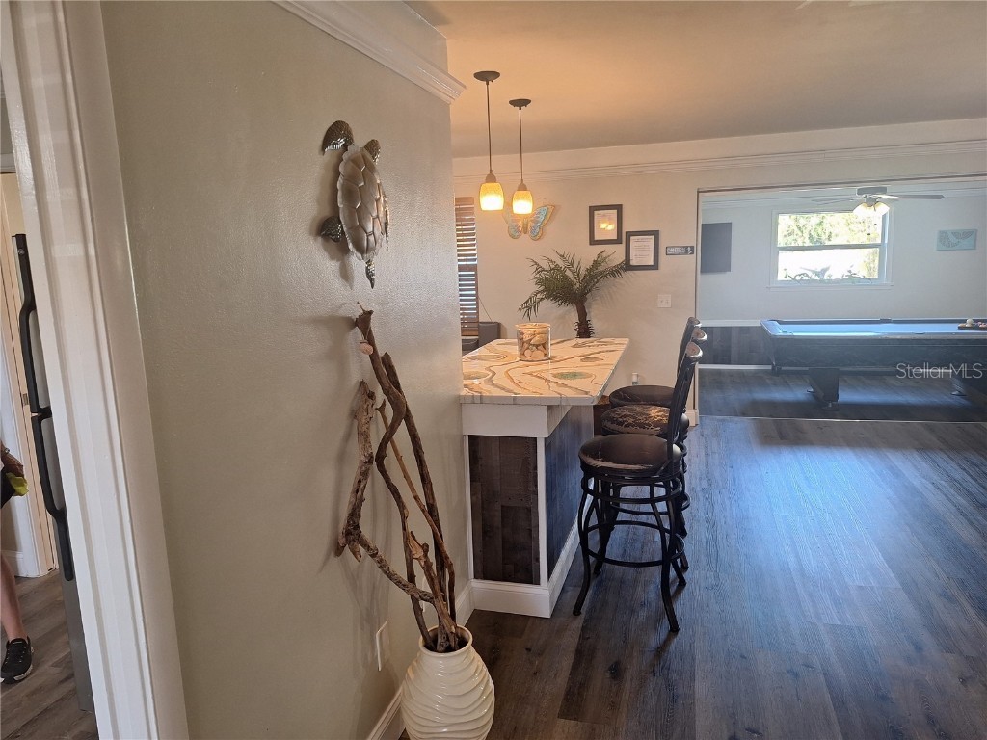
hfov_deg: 73.9
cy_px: 370
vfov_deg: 58.9
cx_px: 494
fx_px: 656
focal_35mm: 23
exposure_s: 1/40
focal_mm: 5.54
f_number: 1.8
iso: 125
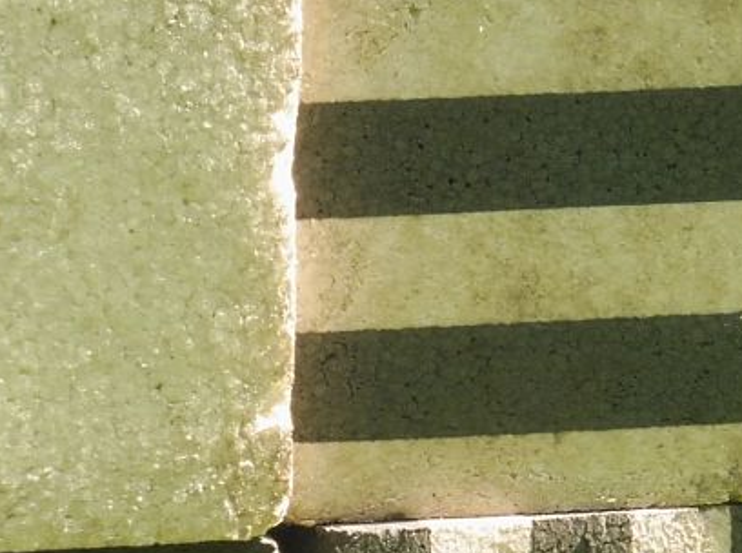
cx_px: 535
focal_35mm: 500
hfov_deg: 4.0
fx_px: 10692
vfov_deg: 3.0
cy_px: 399
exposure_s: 1/100
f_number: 6.3
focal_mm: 35.6
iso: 250
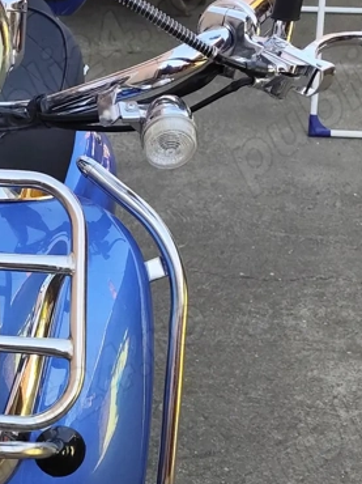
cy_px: 480
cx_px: -89
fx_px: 1159
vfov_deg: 22.7
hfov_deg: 16.9
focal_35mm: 83
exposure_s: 1/164
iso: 50
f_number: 1.65
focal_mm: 6.14
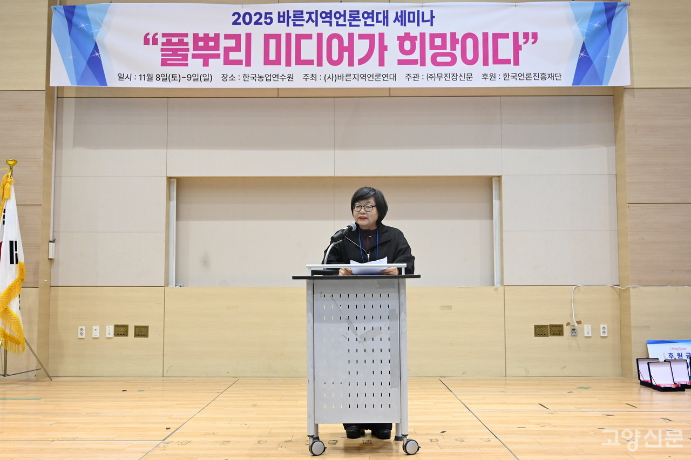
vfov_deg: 35.0
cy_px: 230
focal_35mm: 38
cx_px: 346
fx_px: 729
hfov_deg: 50.7
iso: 3200
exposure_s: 1/125
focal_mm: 38
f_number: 4
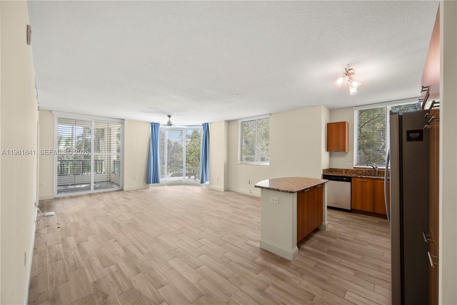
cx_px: 228
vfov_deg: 81.2
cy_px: 152
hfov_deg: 104.3
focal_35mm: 14
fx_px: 178
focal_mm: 14
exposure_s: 1/2.5
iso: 64
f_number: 8
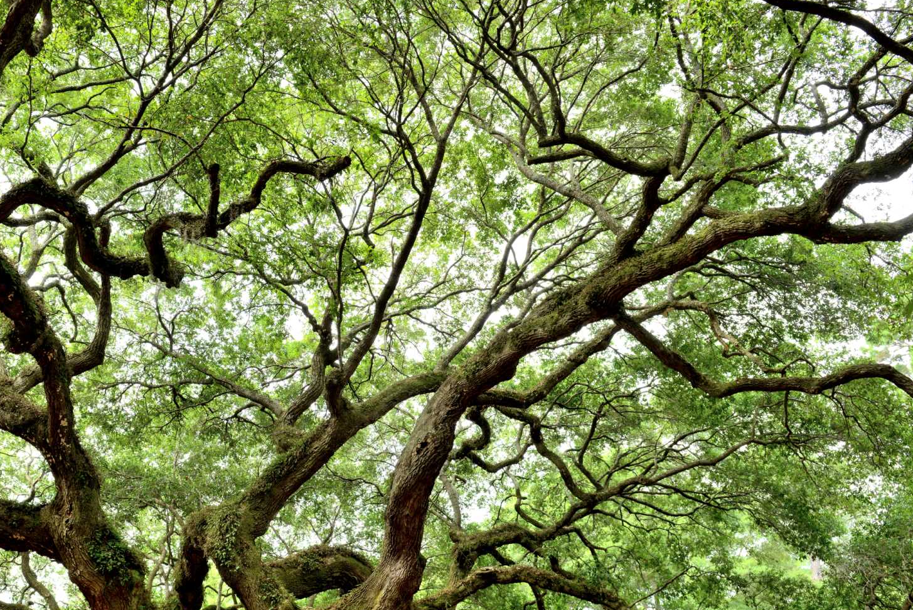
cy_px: 412
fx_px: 964
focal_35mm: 38
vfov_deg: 34.7
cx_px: 316
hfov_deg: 49.9
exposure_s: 1/15
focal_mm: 27
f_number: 8
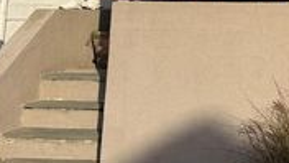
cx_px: 396
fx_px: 674
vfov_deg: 12.8
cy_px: -103
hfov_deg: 21.4
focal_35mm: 88
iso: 80
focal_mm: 6.76
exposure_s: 1/4673
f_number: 1.78
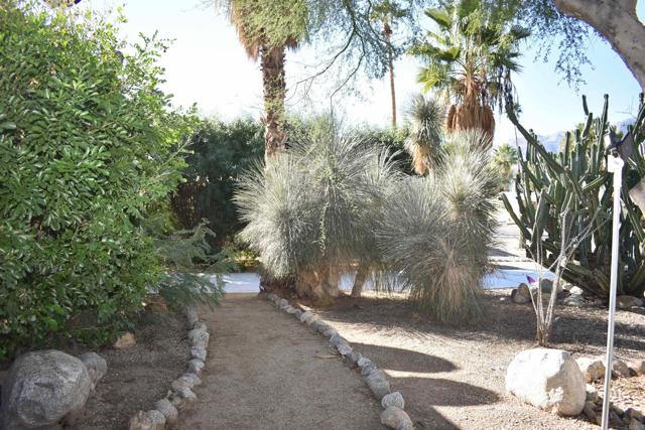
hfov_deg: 67.4
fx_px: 484
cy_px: 215
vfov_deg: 48.0
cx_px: 322
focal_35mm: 27
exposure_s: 1/200
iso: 100
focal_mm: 18
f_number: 4
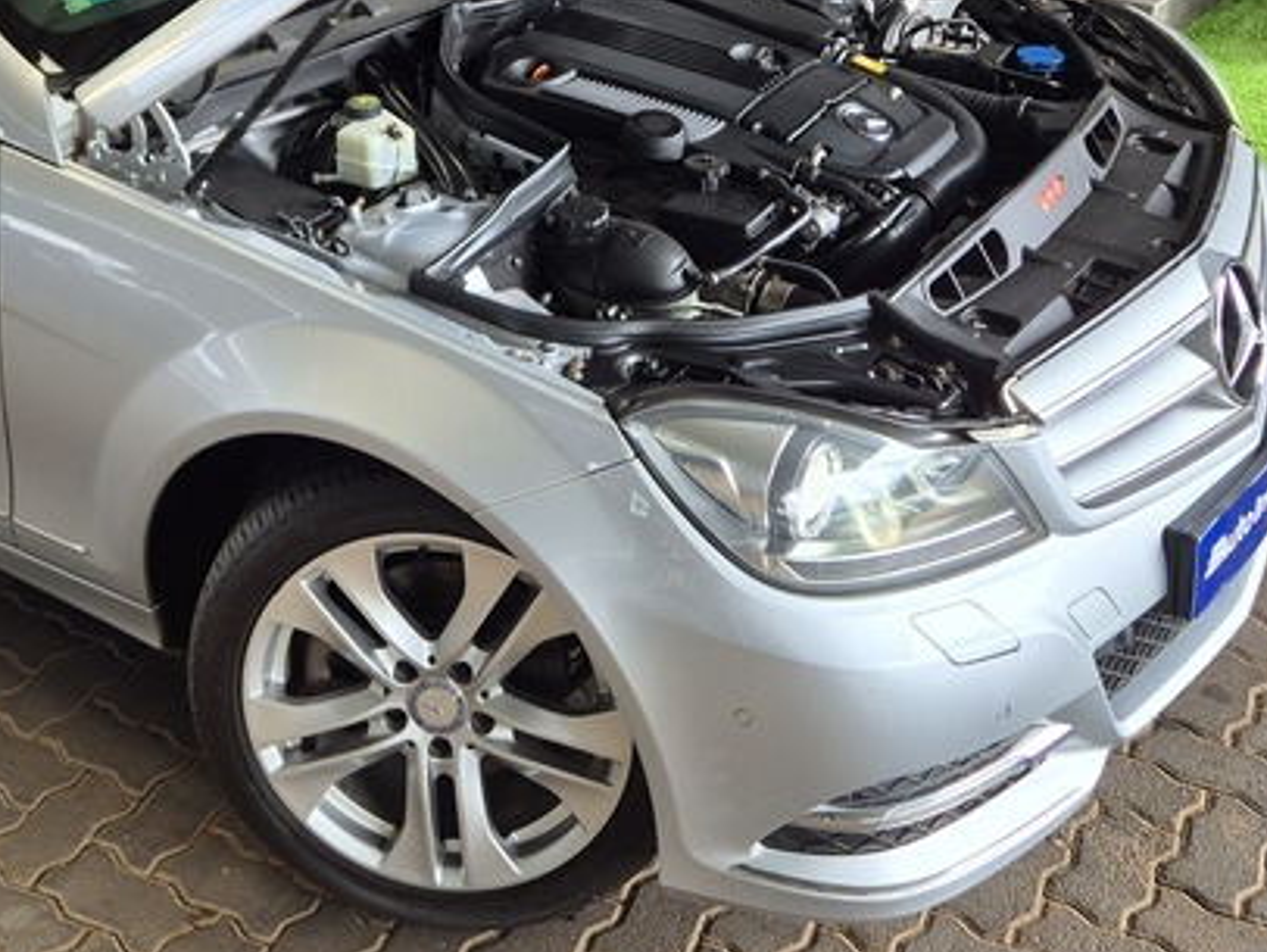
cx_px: 368
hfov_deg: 32.8
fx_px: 2124
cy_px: -12
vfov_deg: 24.1
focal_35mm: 58
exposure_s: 1/180
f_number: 1.8
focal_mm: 5.4
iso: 32
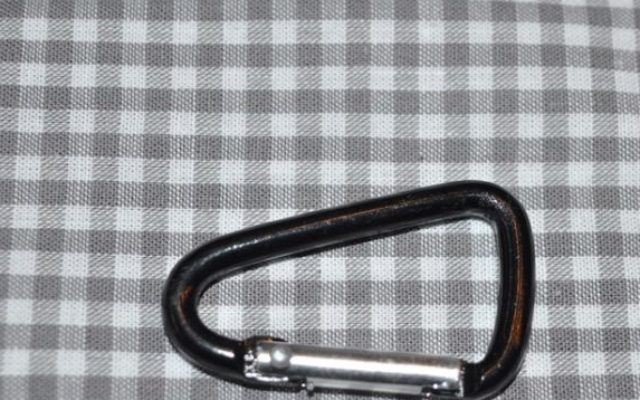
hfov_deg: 21.2
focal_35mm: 98
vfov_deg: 13.3
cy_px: 273
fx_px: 1709
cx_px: 379
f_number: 5
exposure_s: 1/60
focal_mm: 46
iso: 200
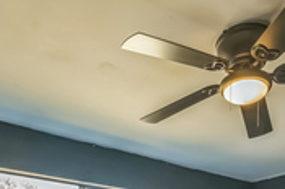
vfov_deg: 24.7
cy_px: 270
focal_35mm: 44
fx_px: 348
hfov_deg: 44.5
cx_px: 158
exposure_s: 1/50
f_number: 8
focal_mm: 12
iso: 800
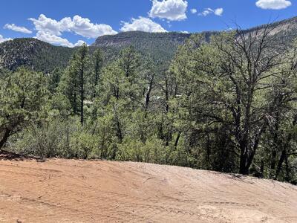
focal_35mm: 26
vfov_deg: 53.1
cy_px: 112
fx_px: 223
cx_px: 148
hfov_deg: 67.3
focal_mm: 5.7
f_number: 1.5
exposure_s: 1/2632
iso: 50
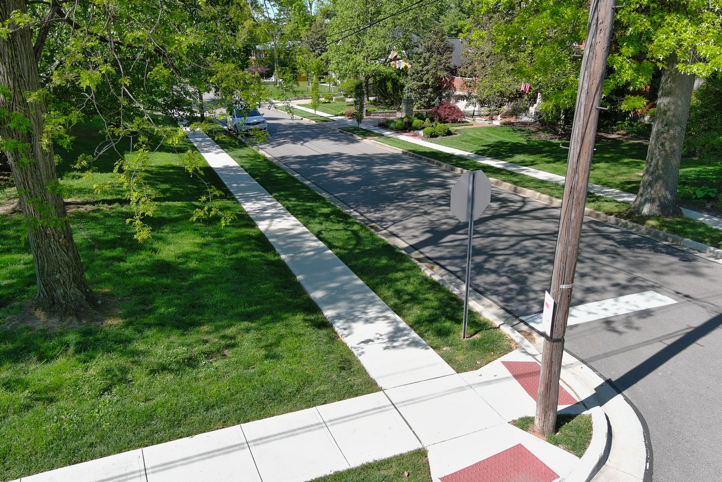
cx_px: 361
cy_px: 241
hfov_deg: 63.7
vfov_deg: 45.0
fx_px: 582
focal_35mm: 29
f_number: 2.8
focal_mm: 10.57
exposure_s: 1/175
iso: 105
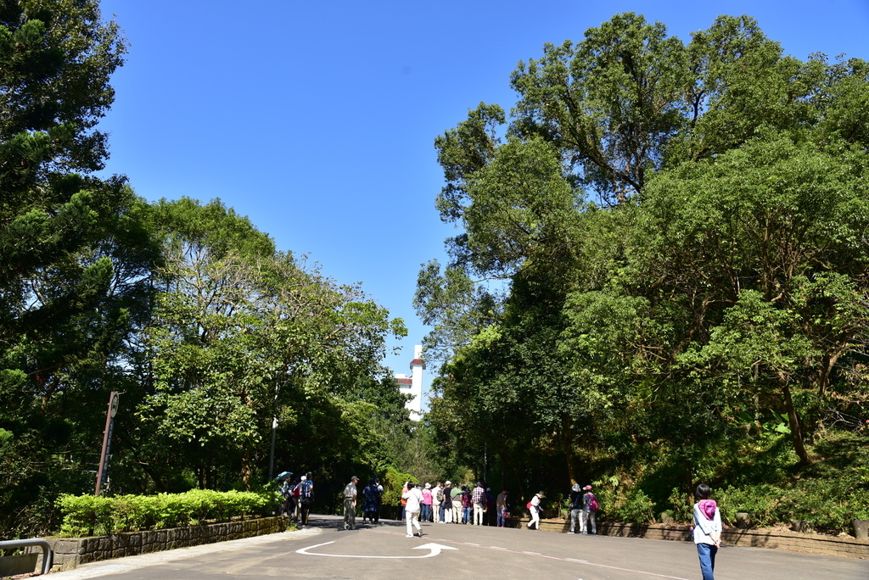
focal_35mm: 30
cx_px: 434
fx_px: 725
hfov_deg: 61.9
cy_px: 290
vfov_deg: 43.7
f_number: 7.1
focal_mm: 30
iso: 100
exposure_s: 1/200
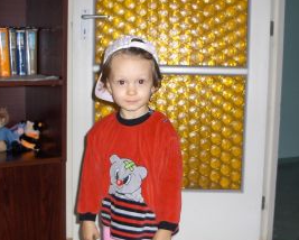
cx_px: 142
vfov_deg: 23.8
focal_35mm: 64
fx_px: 567
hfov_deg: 29.5
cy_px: 153
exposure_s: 1/60
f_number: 2.6
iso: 100
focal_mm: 5.8
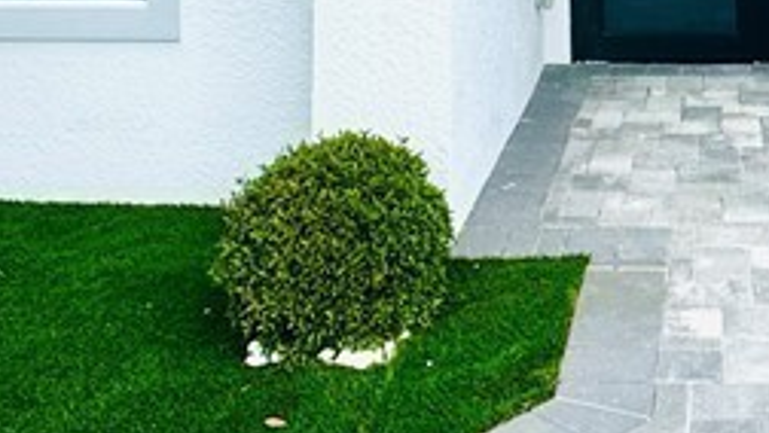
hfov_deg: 32.4
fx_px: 1265
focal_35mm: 62
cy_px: -287
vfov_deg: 16.9
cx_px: 671
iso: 40
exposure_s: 1/600
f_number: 2.2
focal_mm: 2.22
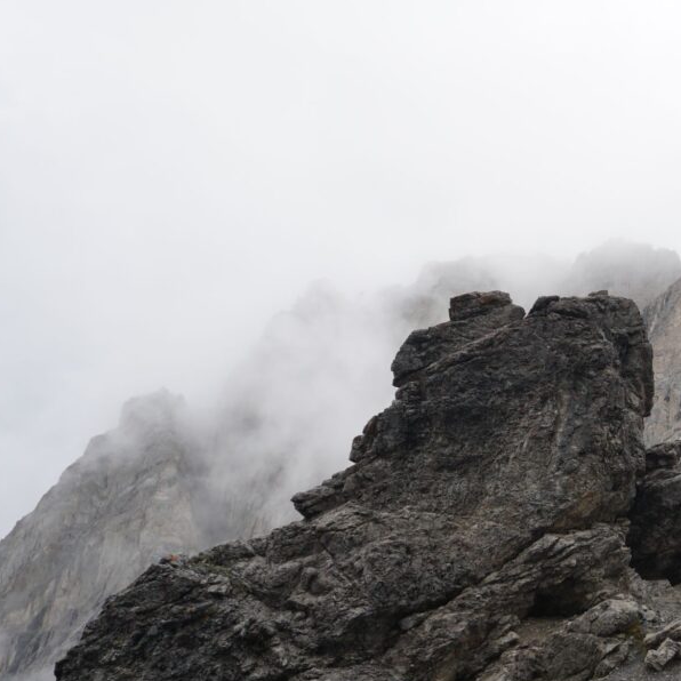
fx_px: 1218
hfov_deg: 30.3
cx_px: 574
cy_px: 388
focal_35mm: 55
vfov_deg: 31.2
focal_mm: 25
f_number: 4.5
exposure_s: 1/1600
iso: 320
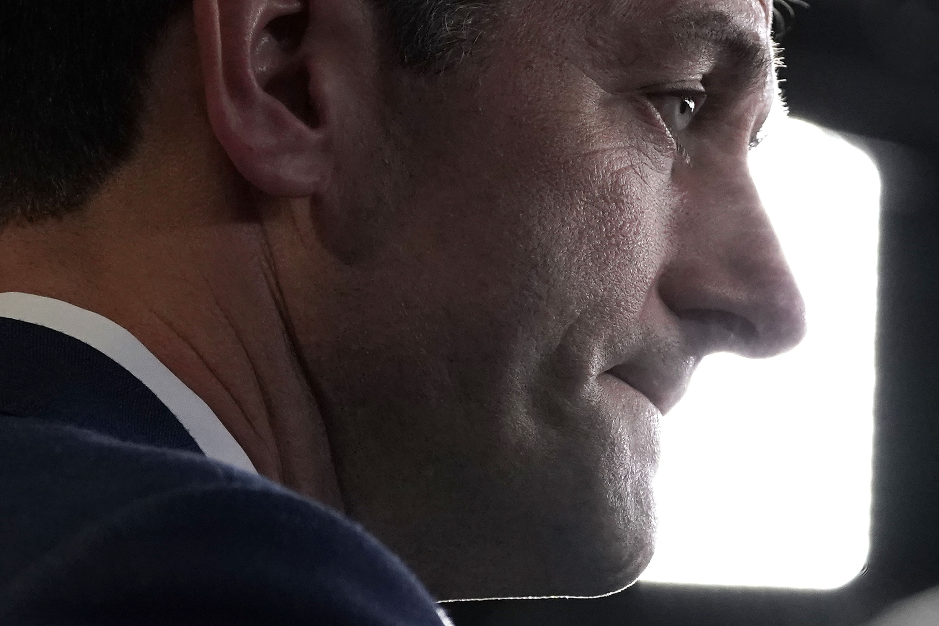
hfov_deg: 9.3
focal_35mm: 221
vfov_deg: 6.2
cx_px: 470
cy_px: 313
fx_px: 5764
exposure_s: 1/500
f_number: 5.6
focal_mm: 221
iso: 3200
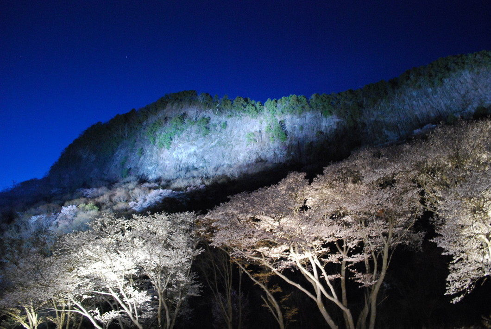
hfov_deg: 67.3
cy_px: 164
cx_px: 246
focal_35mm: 27
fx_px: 369
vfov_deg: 48.1
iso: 1600
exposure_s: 1/3
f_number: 3.5
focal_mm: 18
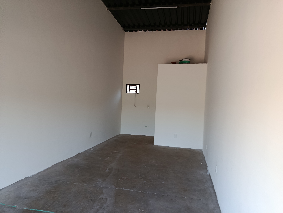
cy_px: 106
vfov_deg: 56.8
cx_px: 142
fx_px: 196
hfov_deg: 71.6
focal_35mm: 24
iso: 462
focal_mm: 5.24
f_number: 1.7
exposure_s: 1/120
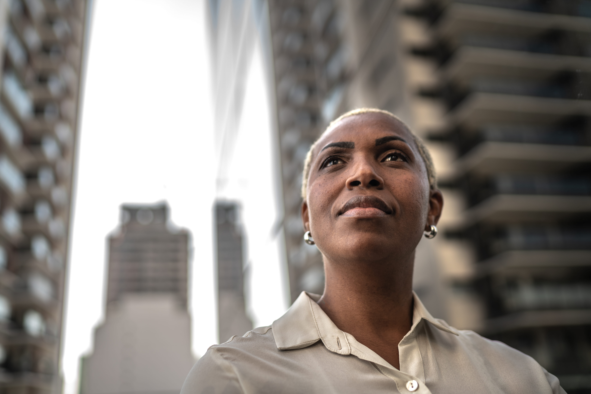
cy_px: 197
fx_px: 575
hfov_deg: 54.4
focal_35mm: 35
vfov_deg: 37.9
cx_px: 296
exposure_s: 1/1000
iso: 80
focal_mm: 35
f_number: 1.8
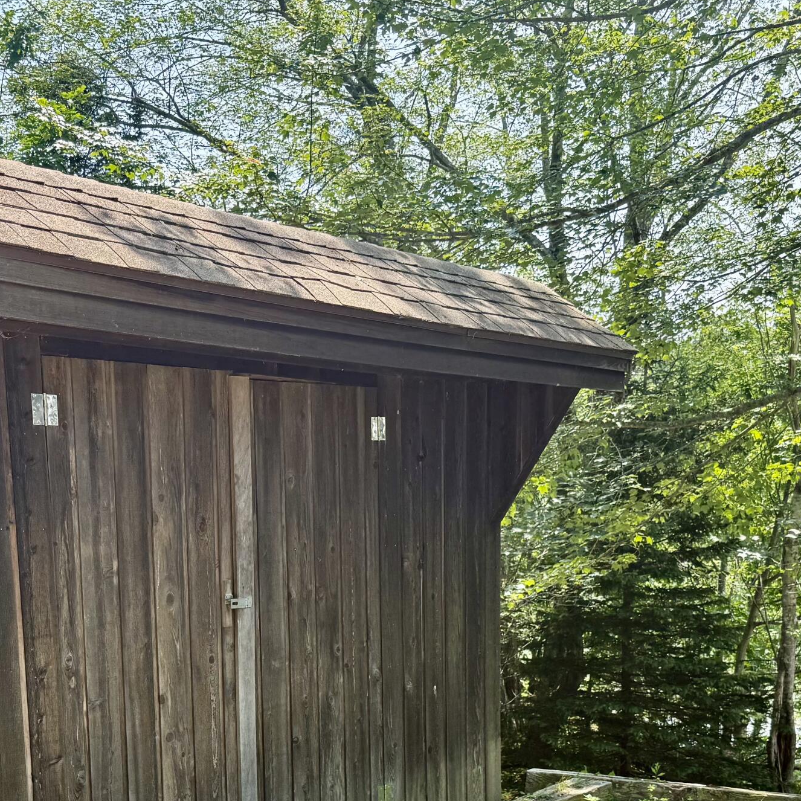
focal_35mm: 48
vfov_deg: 34.4
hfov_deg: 35.2
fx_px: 1257
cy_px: 632
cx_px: 303
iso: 100
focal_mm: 6.76
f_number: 1.78
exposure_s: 1/822
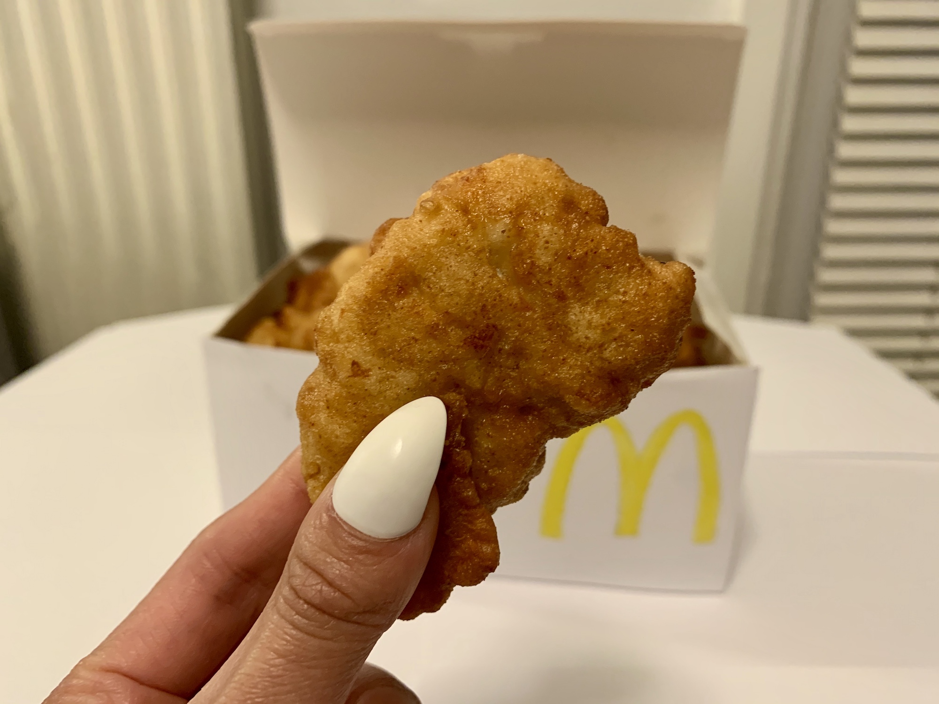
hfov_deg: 67.3
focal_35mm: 26
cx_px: 470
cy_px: 352
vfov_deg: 53.1
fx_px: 705
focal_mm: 4.25
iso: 200
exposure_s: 1/50
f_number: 1.8
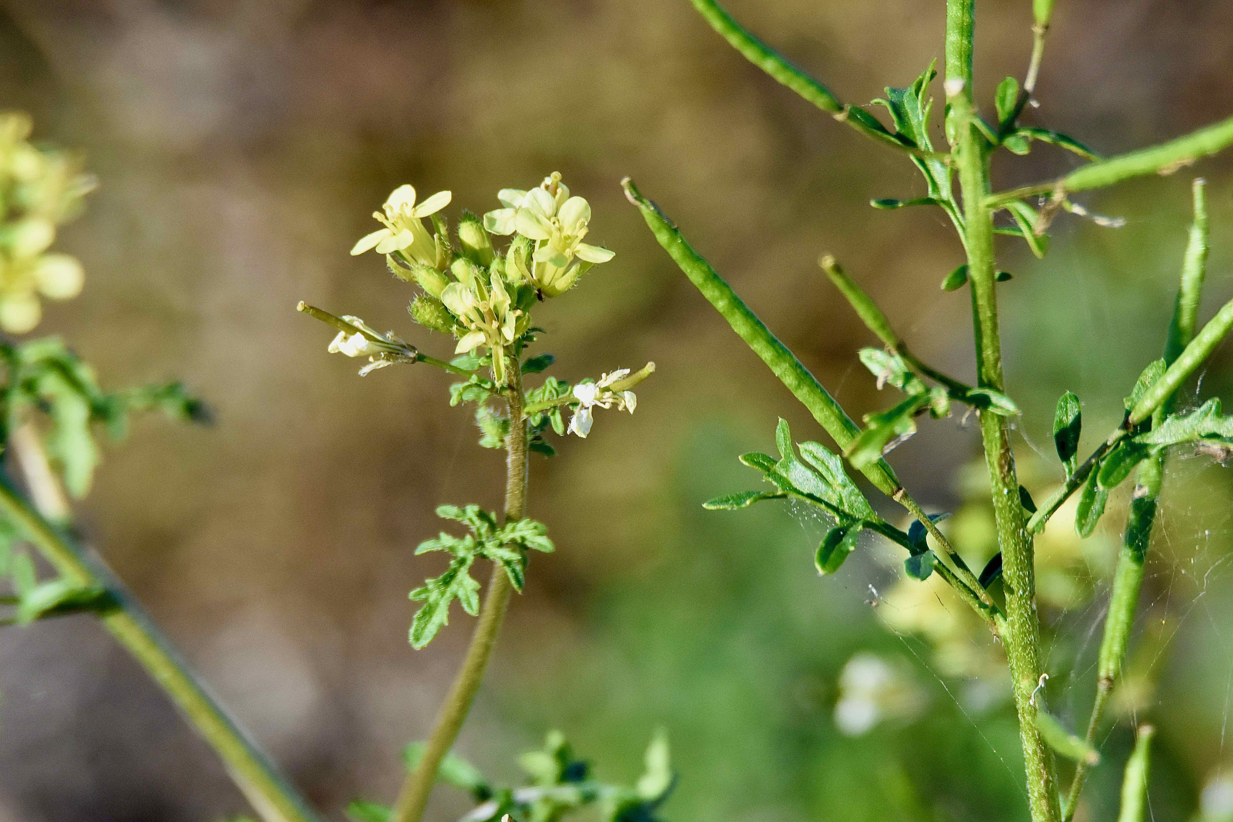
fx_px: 33426
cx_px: 592
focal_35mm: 976
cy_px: 432
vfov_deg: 1.4
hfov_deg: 2.1
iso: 2000
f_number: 11
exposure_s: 1/2000
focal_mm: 600
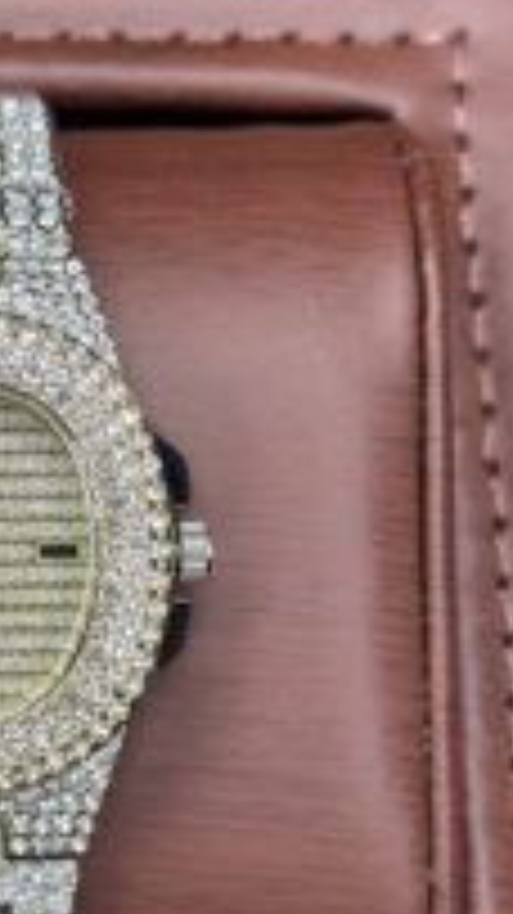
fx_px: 2494
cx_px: -68
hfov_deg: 11.6
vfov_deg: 20.7
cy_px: 545
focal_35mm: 103
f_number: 1.78
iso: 64
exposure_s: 1/131
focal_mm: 6.86
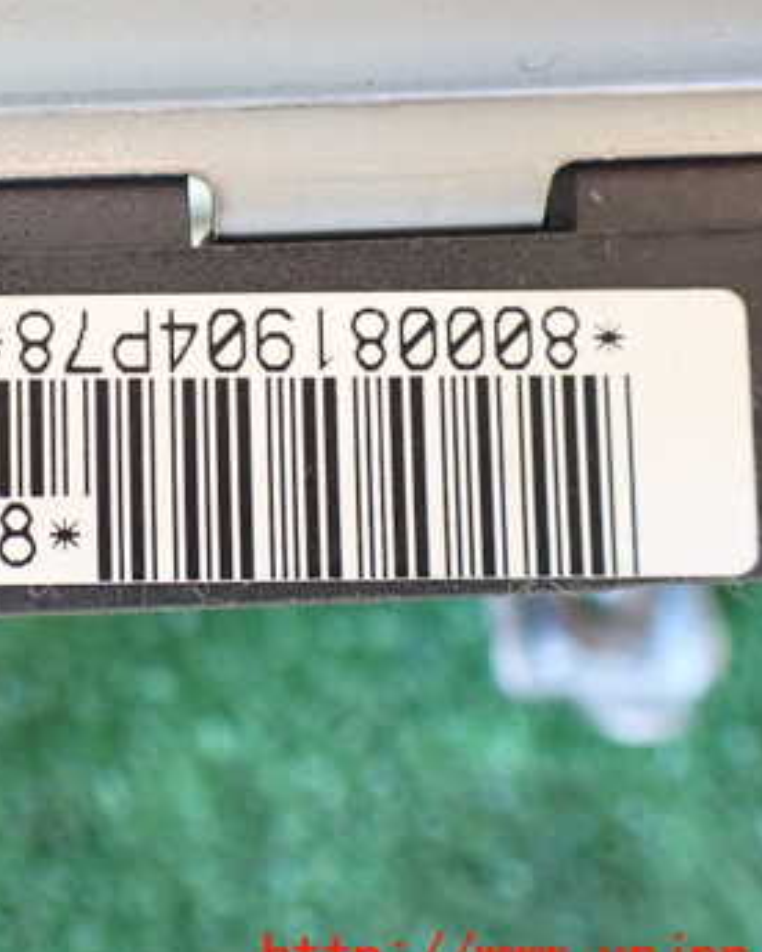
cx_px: 58
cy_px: 375
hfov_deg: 28.4
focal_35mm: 51
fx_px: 1438
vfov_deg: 36.5
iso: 800
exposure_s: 1/60
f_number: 2.3
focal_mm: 5.4
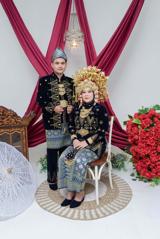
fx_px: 187
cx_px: 80
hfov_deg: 46.4
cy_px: 120
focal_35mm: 28
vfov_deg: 65.5
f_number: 4
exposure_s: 1/100
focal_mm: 28
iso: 100
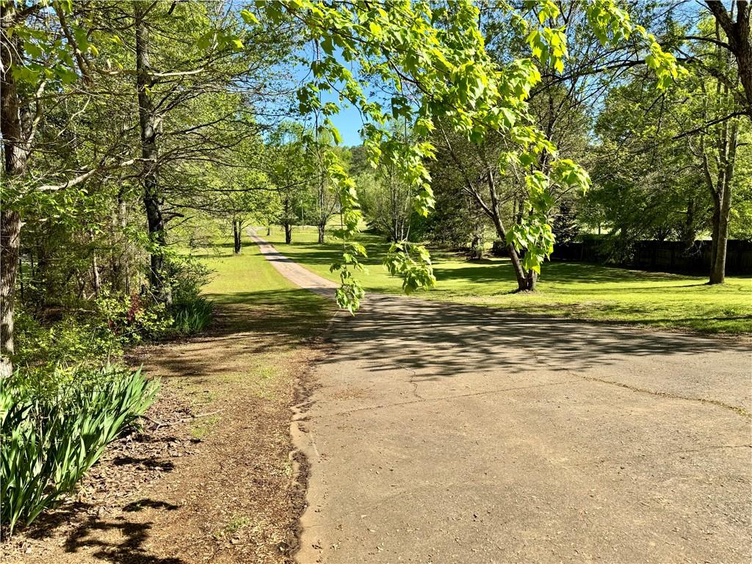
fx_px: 521
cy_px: 282
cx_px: 376
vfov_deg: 56.8
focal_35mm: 24
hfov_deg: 71.6
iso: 80
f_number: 1.78
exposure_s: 1/1767
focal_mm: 6.76
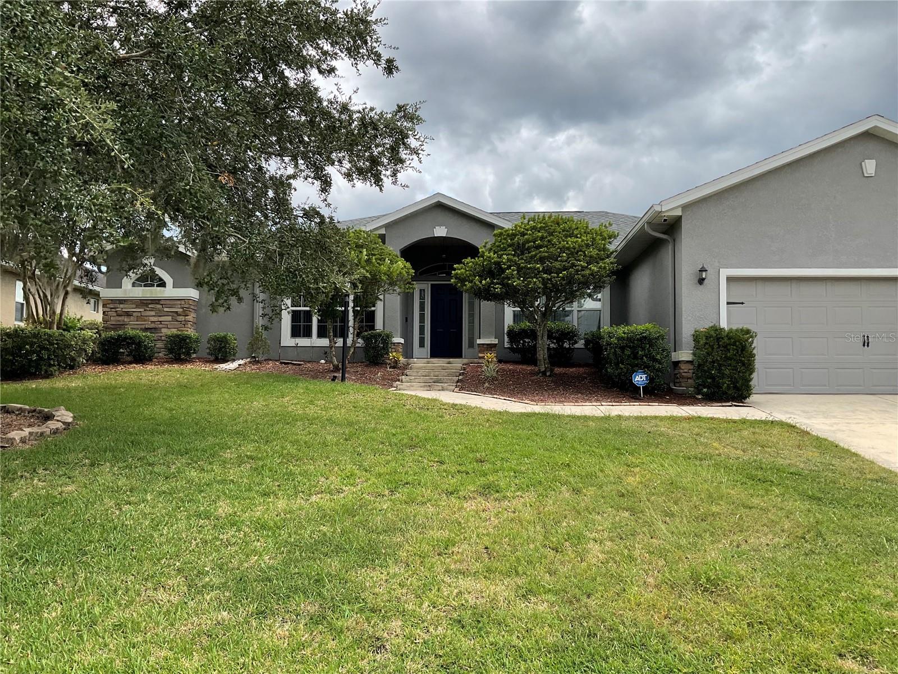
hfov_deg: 61.7
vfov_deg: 48.2
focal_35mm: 29
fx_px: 752
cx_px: 449
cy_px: 337
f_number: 1.8
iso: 16
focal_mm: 3
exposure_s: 1/792
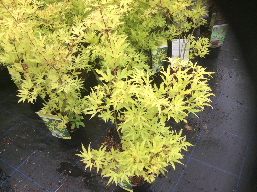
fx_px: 237
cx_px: 128
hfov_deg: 56.9
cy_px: 96
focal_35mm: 32
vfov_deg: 44.0
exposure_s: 1/134
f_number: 2.4
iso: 32
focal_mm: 3.3
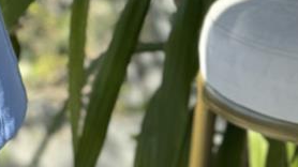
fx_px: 1982
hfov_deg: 8.3
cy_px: -336
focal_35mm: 251
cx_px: -197
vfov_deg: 4.6
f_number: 1.78
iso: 64
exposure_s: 1/436
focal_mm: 6.86
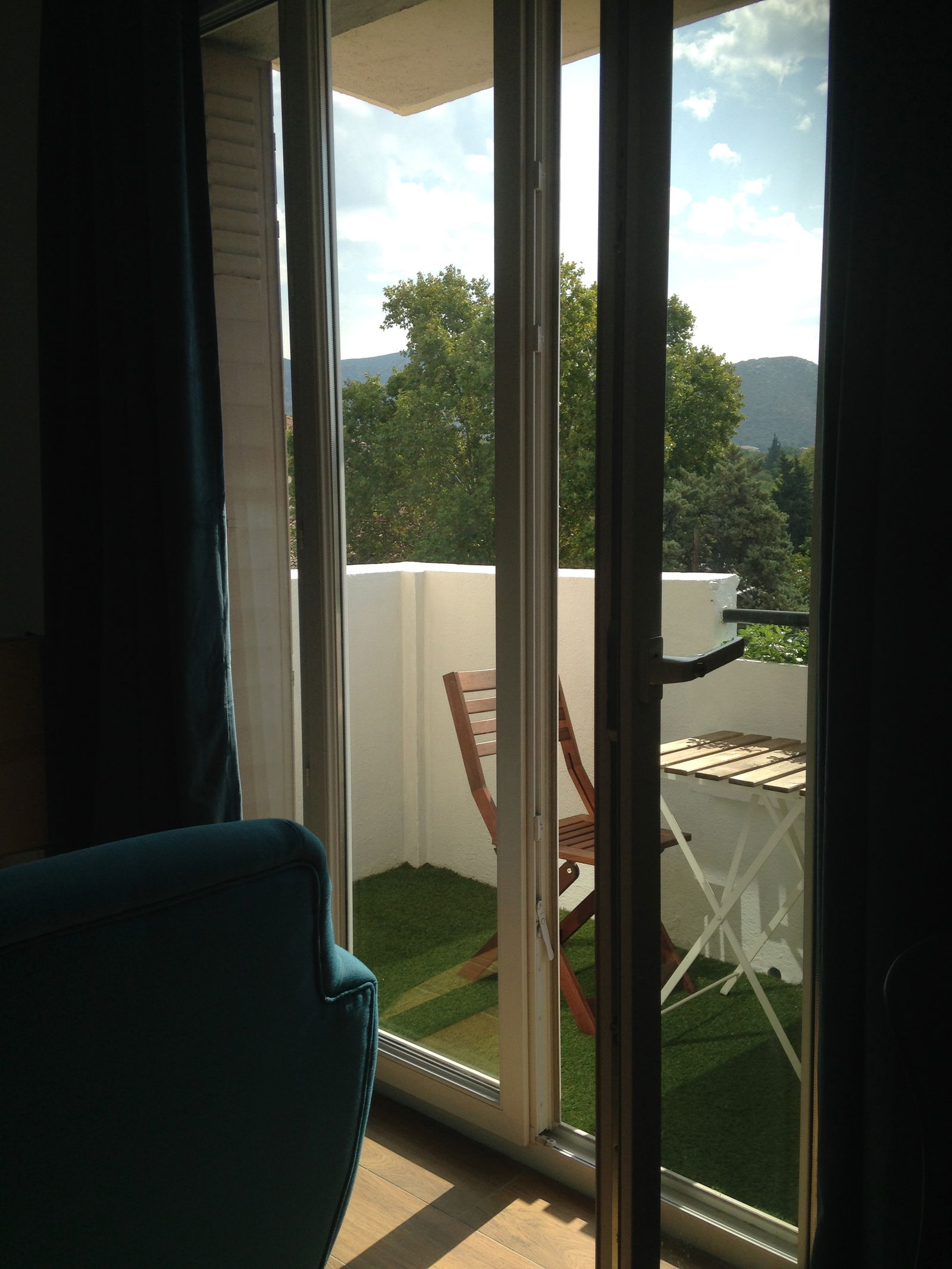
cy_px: 634
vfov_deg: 55.4
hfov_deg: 42.9
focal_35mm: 33
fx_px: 1210
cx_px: 476
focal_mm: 4.12
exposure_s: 1/1106
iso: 50
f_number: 2.4
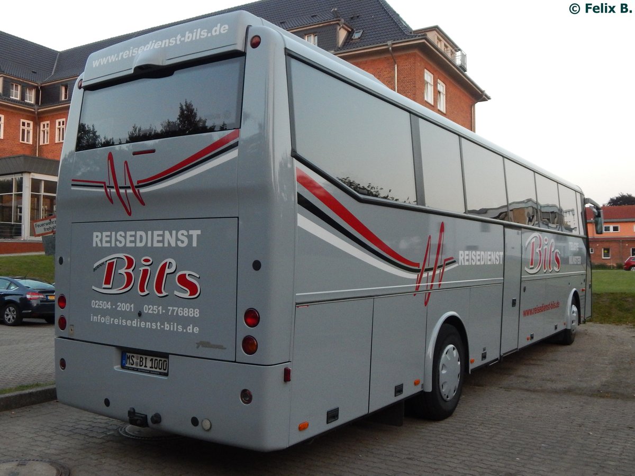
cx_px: 318
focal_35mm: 31
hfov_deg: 58.4
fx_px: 569
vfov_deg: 45.4
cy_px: 238
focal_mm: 5.6
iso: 400
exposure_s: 1/200
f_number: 3.2
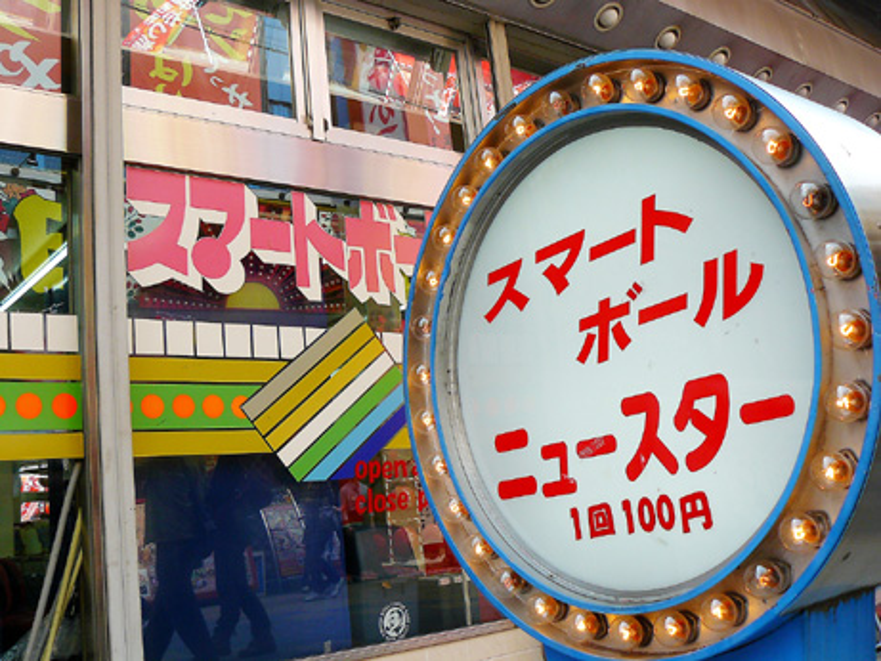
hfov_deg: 51.3
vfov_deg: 39.7
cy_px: 330
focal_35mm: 36
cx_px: 440
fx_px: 916
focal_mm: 6
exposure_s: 1/125
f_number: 4
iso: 100
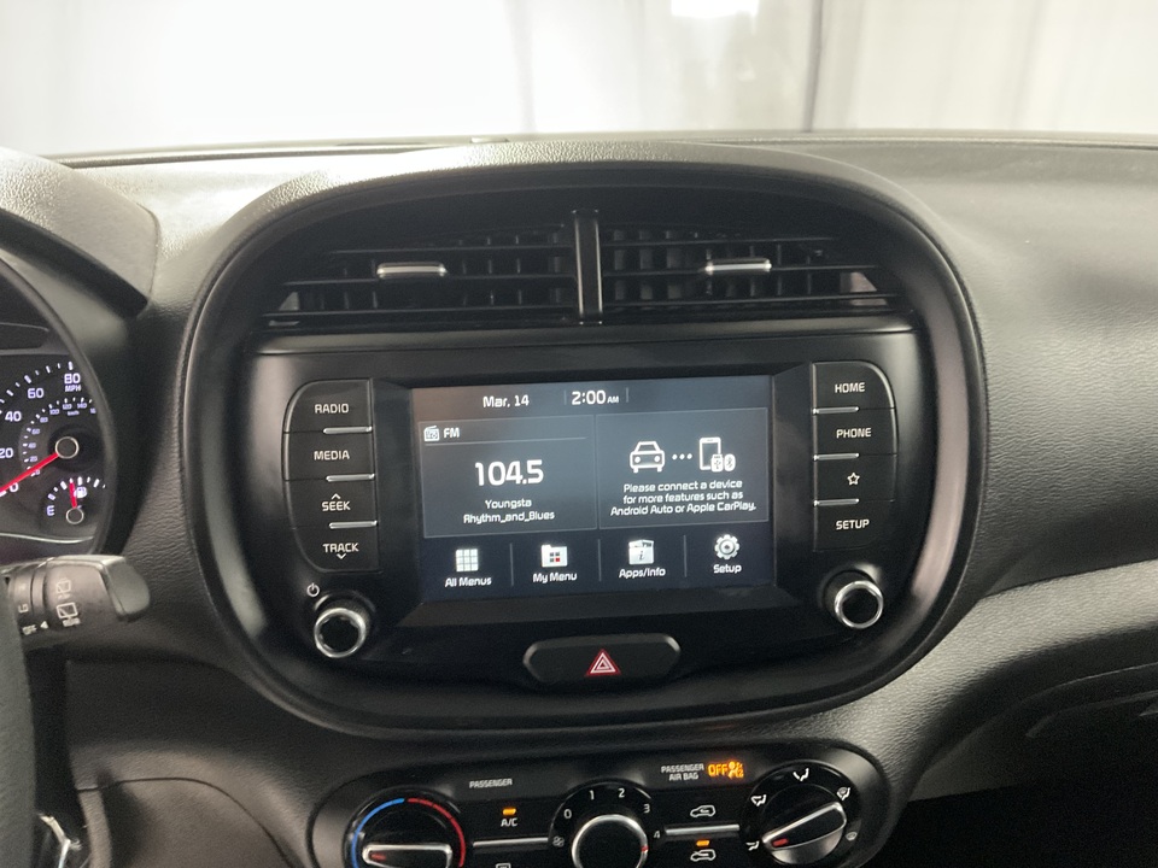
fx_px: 970
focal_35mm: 29
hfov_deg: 61.7
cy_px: 434
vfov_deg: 48.2
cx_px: 579
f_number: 1.8
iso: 320
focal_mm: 3
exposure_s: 1/25
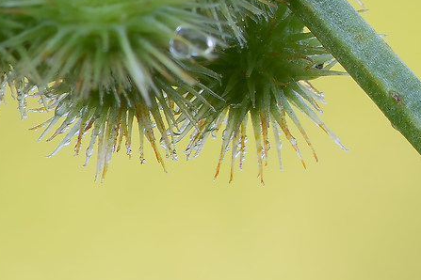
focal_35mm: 804
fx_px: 9402
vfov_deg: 1.7
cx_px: 769
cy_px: -175
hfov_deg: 2.6
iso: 100
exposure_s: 1/10
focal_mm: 100
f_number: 13
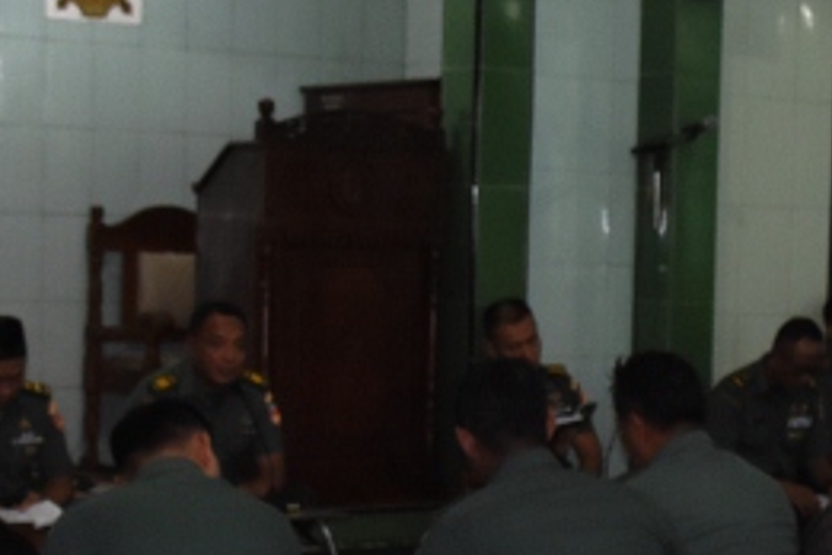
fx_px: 2450
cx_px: 727
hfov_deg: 19.0
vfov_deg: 12.9
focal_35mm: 106
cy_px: 439
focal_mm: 18
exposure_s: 1/125
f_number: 3.5
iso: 1250
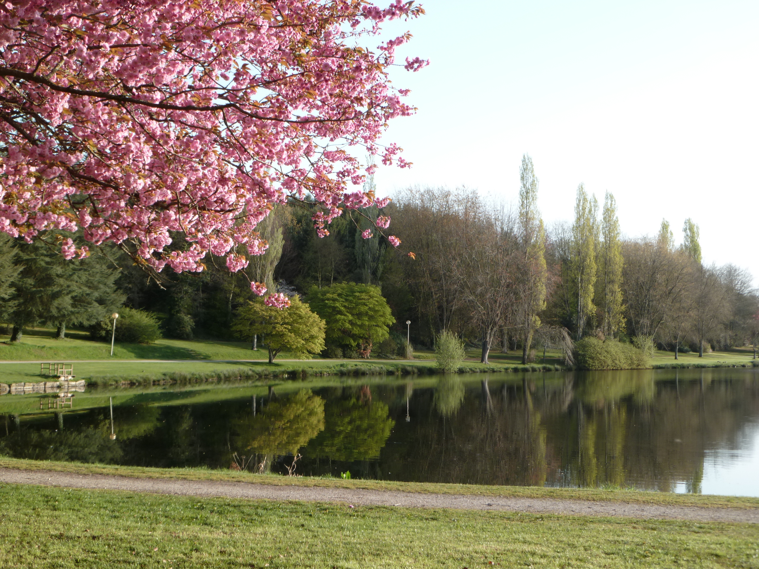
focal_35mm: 50
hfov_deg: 38.2
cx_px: 380
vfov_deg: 29.1
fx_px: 1096
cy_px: 284
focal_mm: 9
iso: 80
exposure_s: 1/160
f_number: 3.9
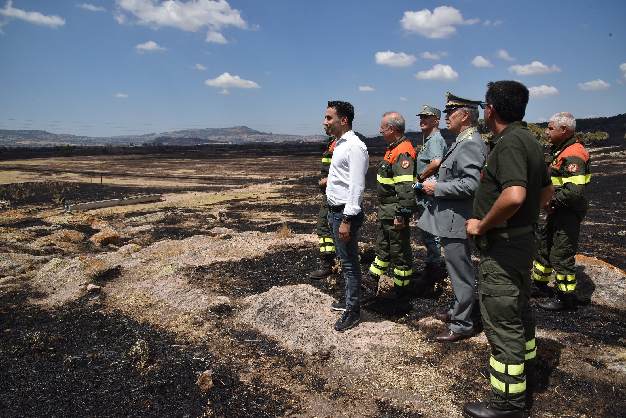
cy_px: 209
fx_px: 417
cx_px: 313
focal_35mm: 24
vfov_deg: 53.2
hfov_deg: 73.7
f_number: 14
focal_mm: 24
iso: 800
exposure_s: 1/800
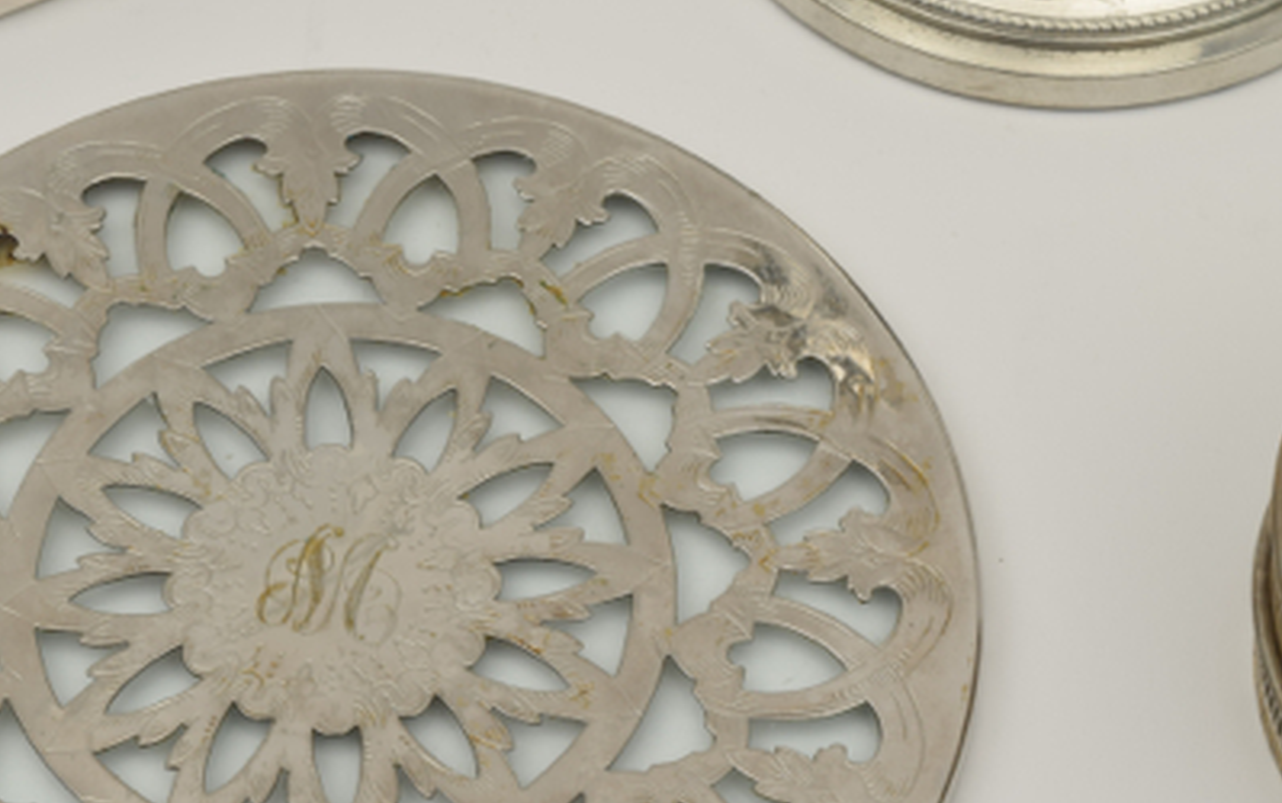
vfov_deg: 9.7
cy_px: 641
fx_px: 4714
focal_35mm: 135
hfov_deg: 15.4
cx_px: 334
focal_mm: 55
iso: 100
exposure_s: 1/125
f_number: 11
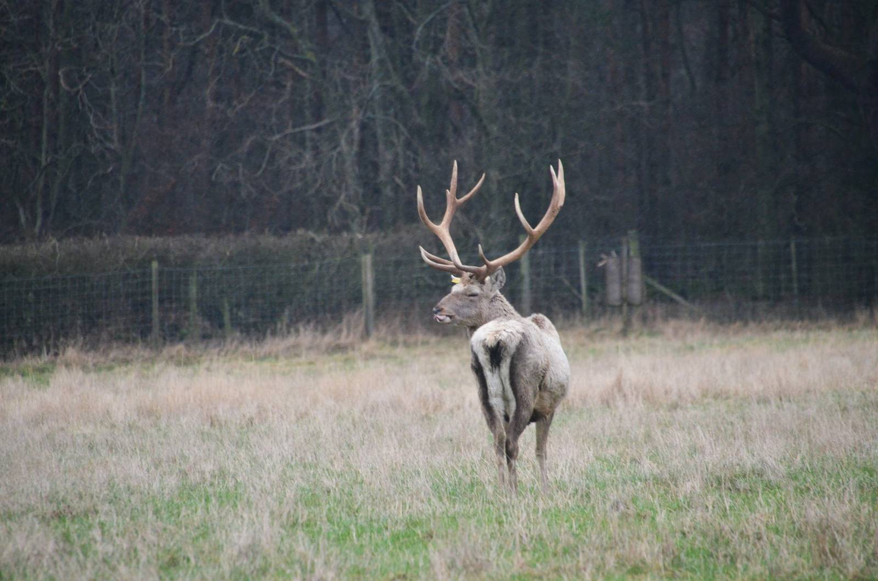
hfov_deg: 5.1
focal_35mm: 405
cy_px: 290
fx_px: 9858
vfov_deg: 3.4
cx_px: 439
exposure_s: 1/250
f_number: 6.3
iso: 2500
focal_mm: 270
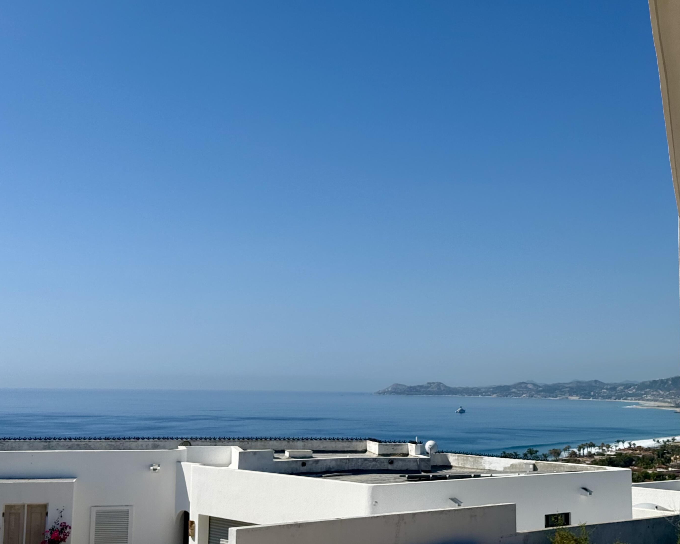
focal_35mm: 51
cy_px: 274
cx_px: 329
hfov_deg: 36.7
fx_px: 1026
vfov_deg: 29.7
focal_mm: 6.76
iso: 64
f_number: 1.78
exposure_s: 1/11364
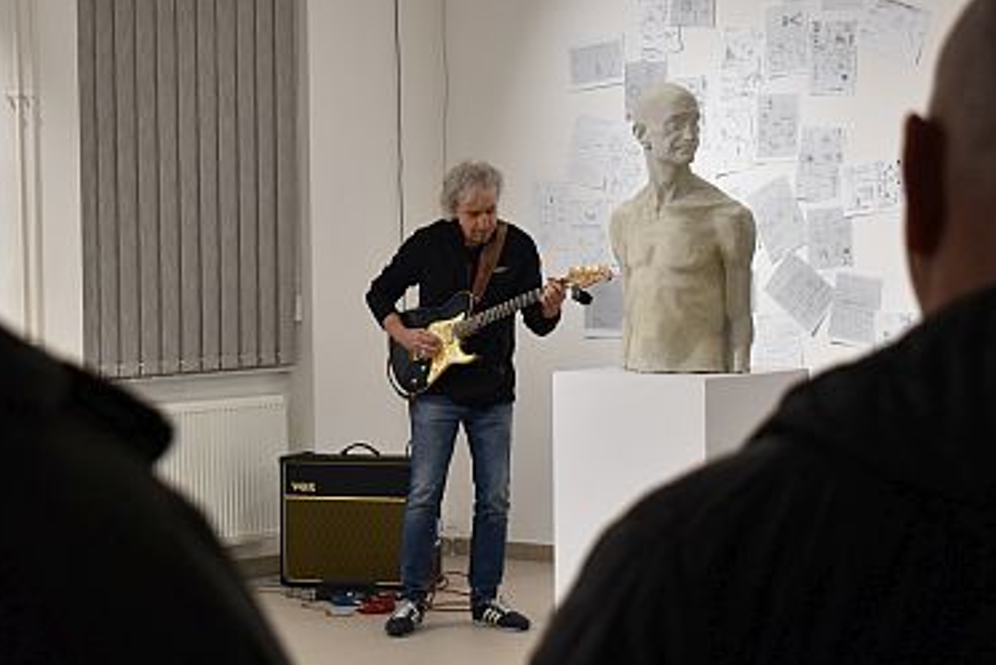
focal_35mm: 103
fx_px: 2851
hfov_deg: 19.7
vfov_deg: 13.3
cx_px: 323
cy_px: 346
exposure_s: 1/125
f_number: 4.8
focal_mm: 40
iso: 1100
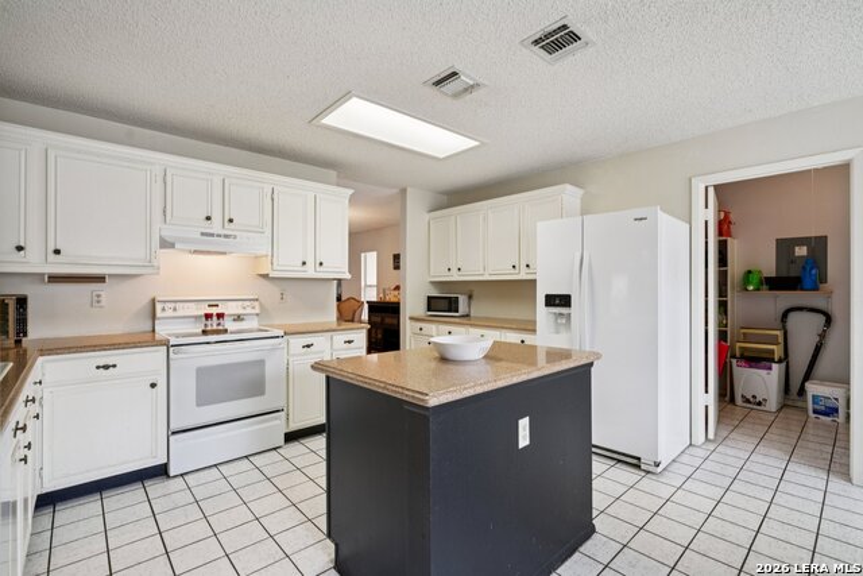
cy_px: 288
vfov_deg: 73.8
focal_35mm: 16
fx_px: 384
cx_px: 432
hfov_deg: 96.7
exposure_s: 1/30
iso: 400
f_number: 8
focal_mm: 16
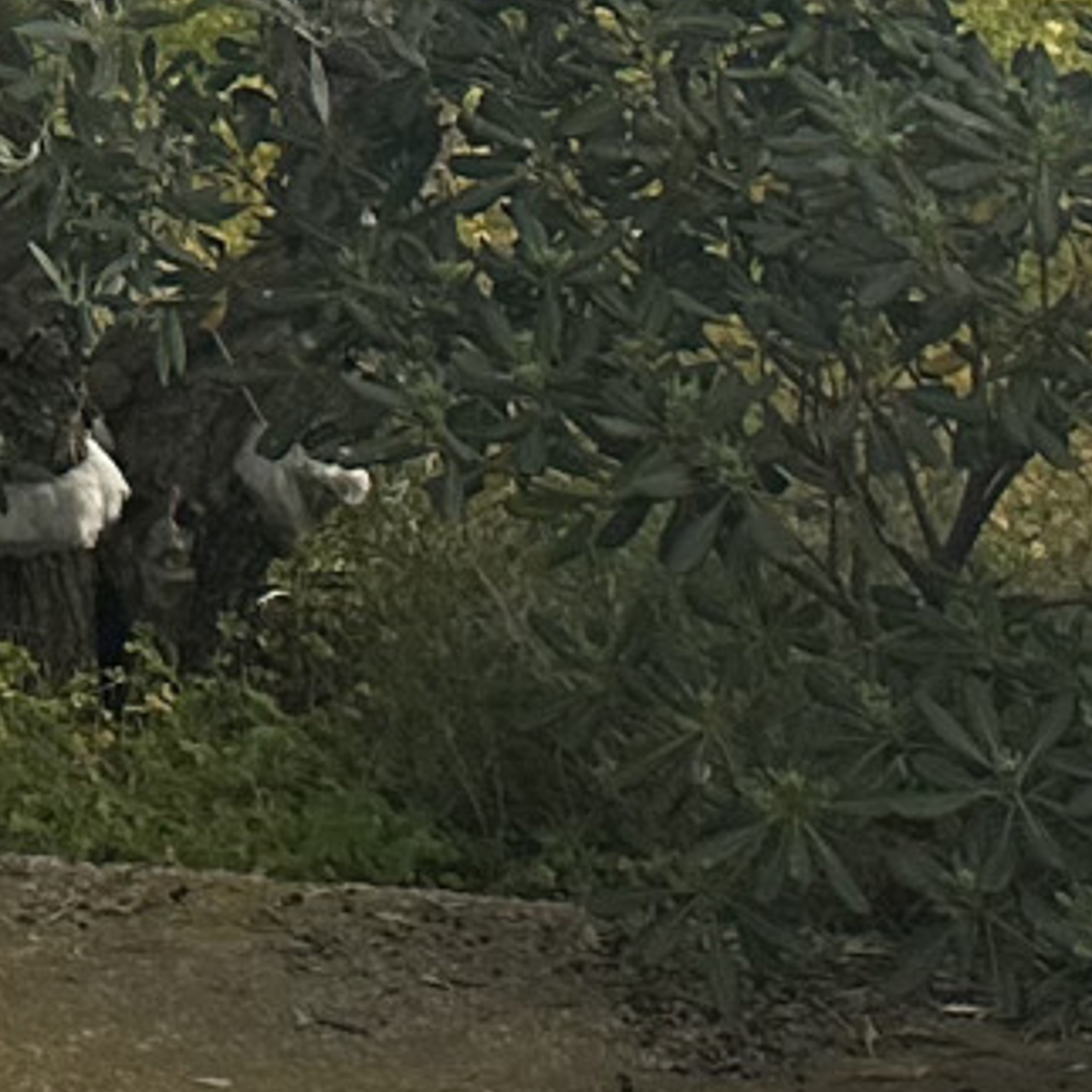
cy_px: -1322
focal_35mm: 168
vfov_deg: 9.5
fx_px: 5996
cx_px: -1978
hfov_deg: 8.9
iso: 80
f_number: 1.78
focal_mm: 6.86
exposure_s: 1/3861
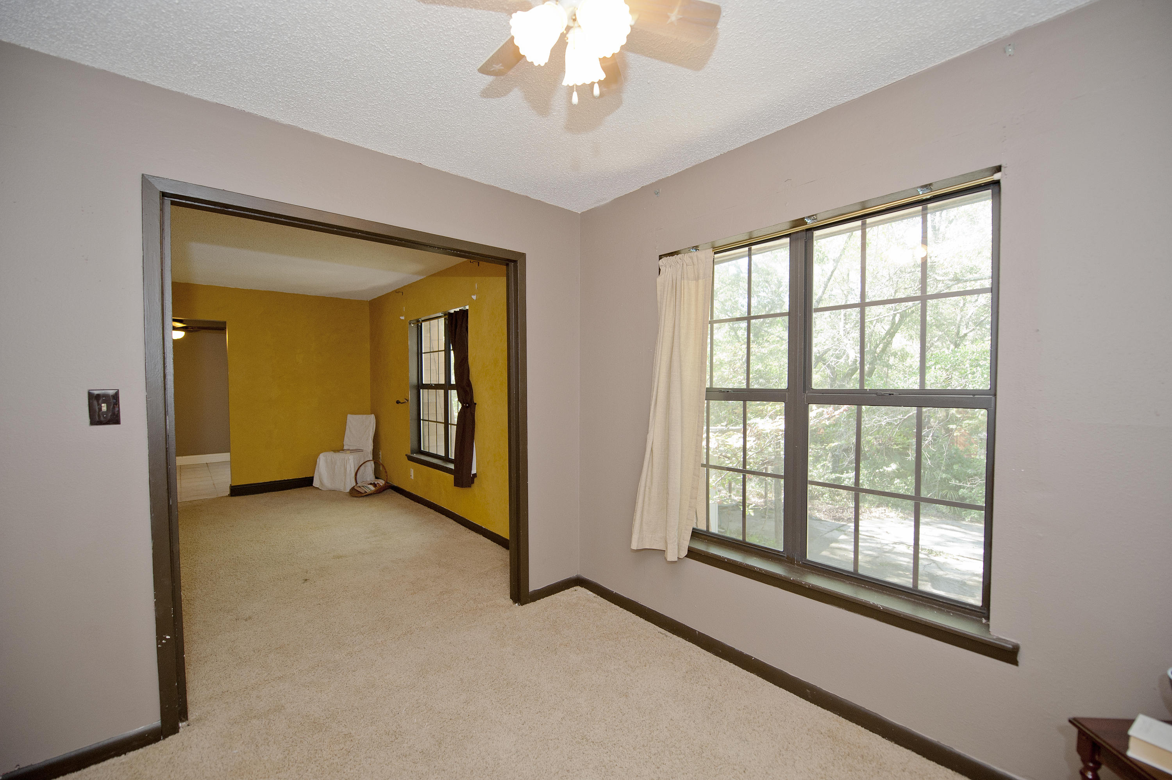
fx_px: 455
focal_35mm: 14
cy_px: 390
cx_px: 586
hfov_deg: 104.3
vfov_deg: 81.1
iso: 800
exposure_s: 1/125
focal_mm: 14
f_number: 3.2
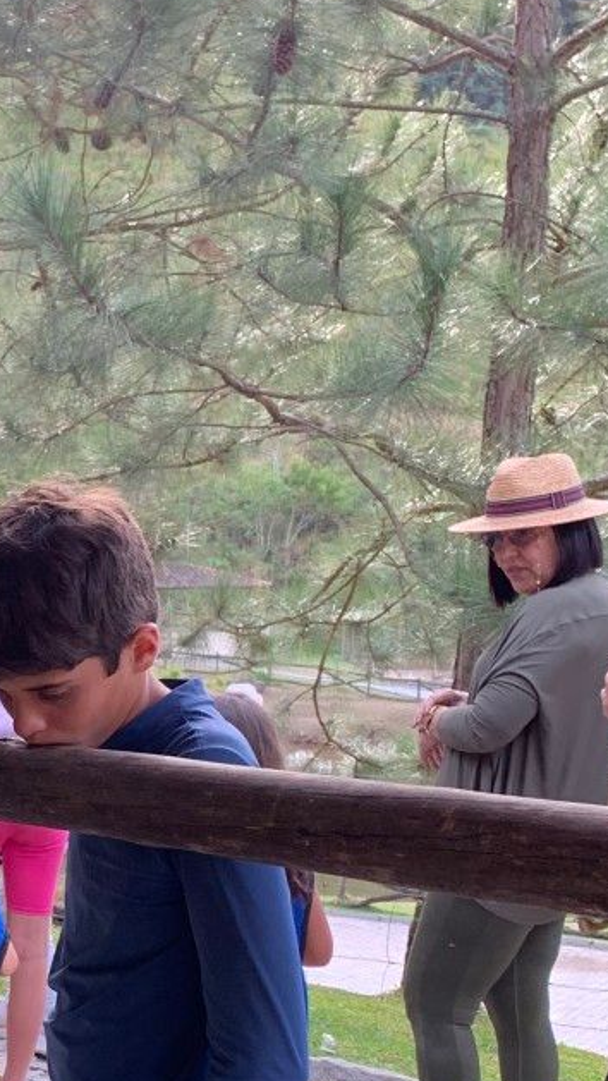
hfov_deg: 15.5
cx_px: -301
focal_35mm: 72
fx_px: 2063
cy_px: 882
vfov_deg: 28.6
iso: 64
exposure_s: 1/121
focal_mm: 4.25
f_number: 1.8
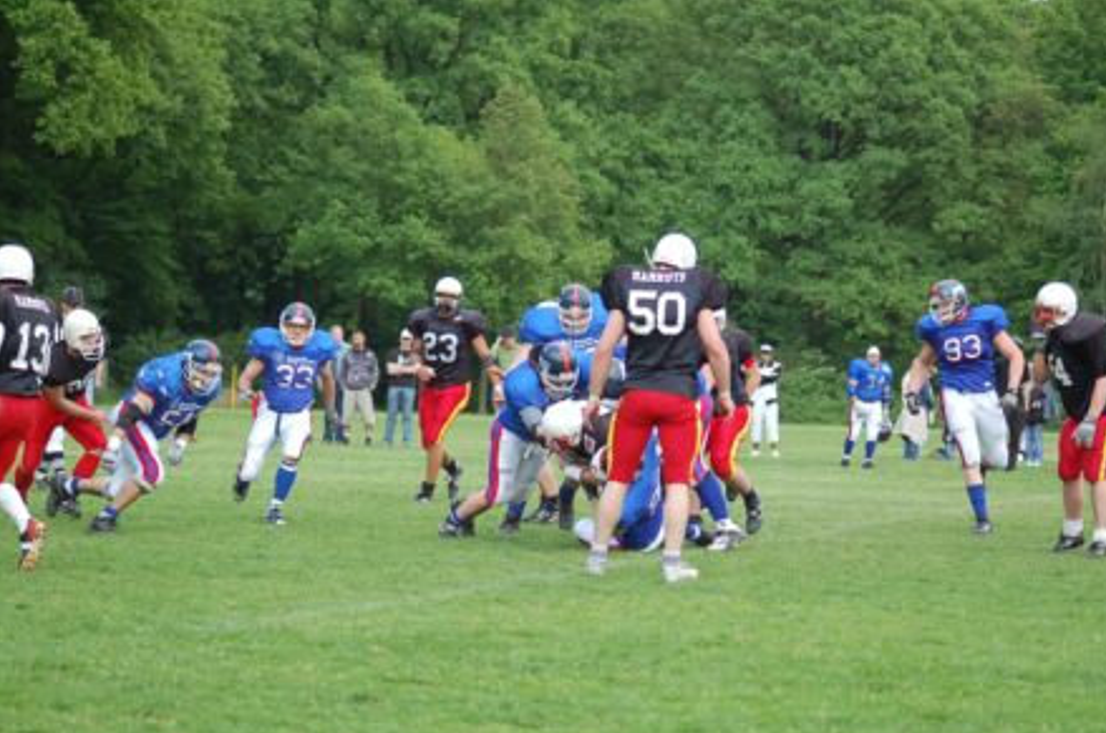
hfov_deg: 16.2
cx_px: 566
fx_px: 3895
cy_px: 375
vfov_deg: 10.8
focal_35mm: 127
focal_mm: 82
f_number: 4
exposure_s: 1/640
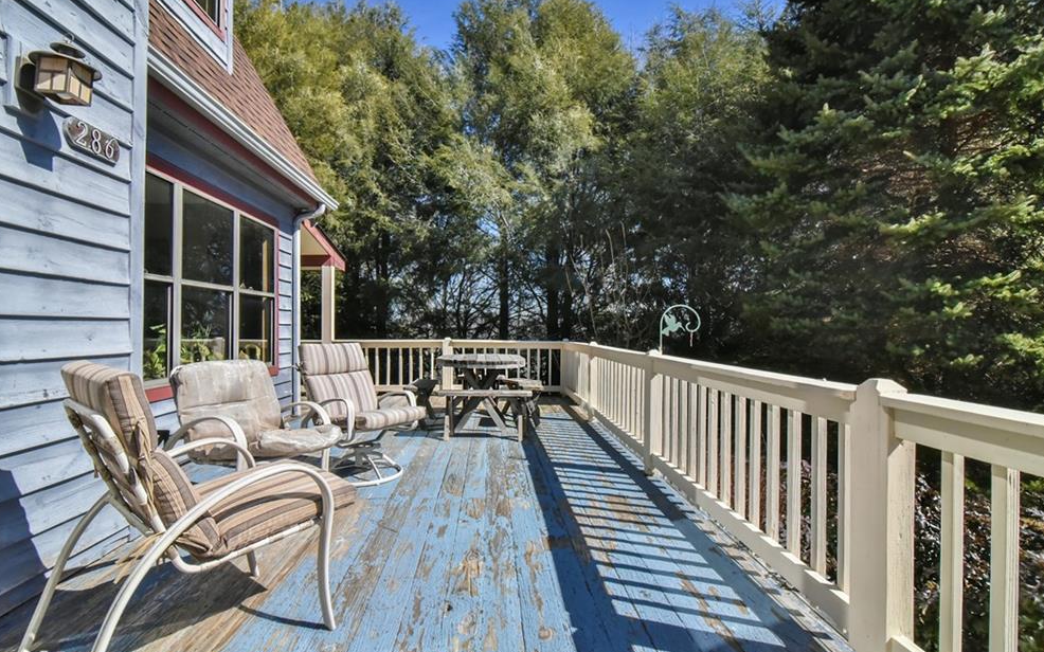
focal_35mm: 18
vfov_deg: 65.0
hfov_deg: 91.1
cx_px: 518
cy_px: 318
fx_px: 512
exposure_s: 1/2000
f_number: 22
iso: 4000
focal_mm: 17
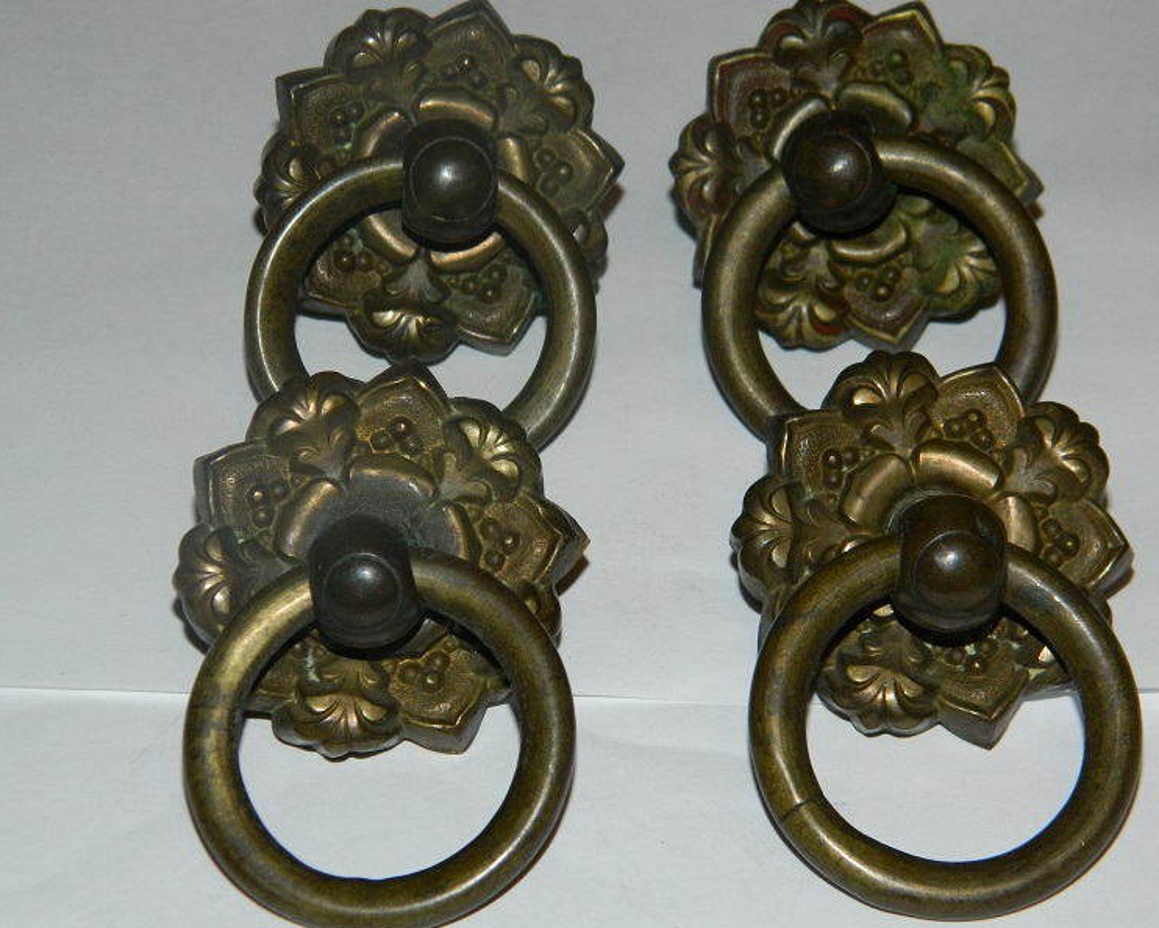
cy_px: 456
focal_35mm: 117
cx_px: 656
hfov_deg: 16.4
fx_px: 4014
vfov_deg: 13.2
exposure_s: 1/60
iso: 200
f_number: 4.5
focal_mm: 18.6
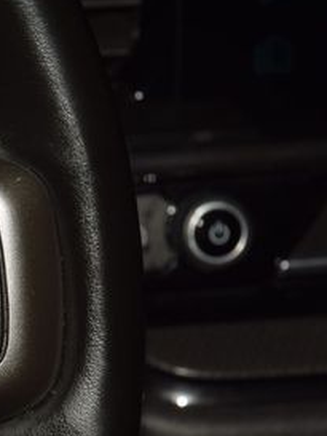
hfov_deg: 6.2
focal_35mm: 237
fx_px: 2983
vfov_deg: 8.3
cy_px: 296
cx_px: -118
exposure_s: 1/125
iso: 100
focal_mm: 70
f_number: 8
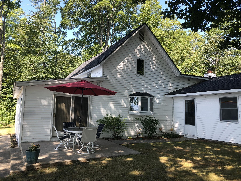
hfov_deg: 63.4
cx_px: 120
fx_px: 195
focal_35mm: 28
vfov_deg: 49.7
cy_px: 90
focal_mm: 3.99
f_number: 1.8
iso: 20
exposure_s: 1/337
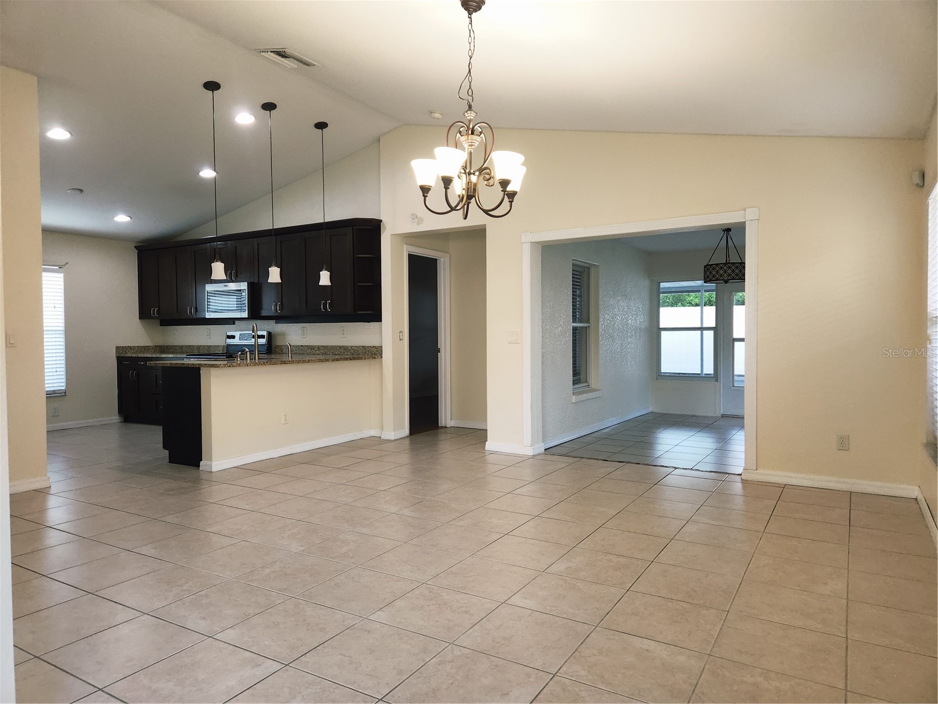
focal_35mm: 23
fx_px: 623
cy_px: 352
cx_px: 469
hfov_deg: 73.9
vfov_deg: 58.9
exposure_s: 1/120
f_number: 1.8
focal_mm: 5.4
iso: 200
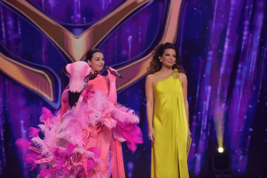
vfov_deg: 10.2
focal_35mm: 135
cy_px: 89
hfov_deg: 15.2
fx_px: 1001
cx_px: 134
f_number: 3.2
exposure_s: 1/200
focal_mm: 135
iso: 800
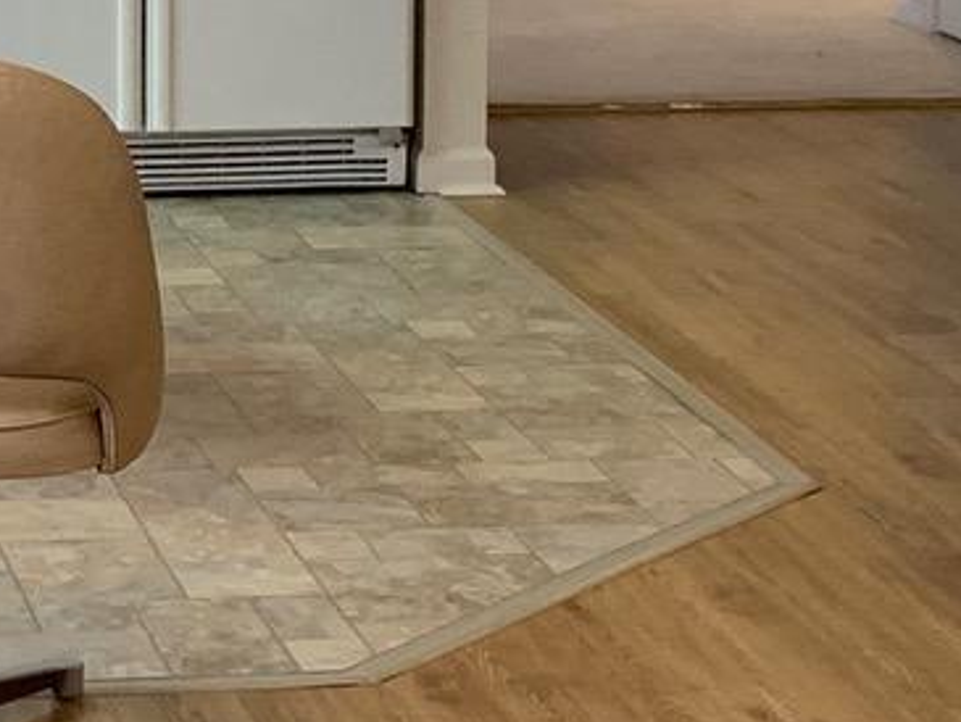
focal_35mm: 146
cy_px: -132
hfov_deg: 13.1
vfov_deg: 10.0
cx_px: -211
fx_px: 4055
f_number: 1.8
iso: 125
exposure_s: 1/60
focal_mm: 4.25
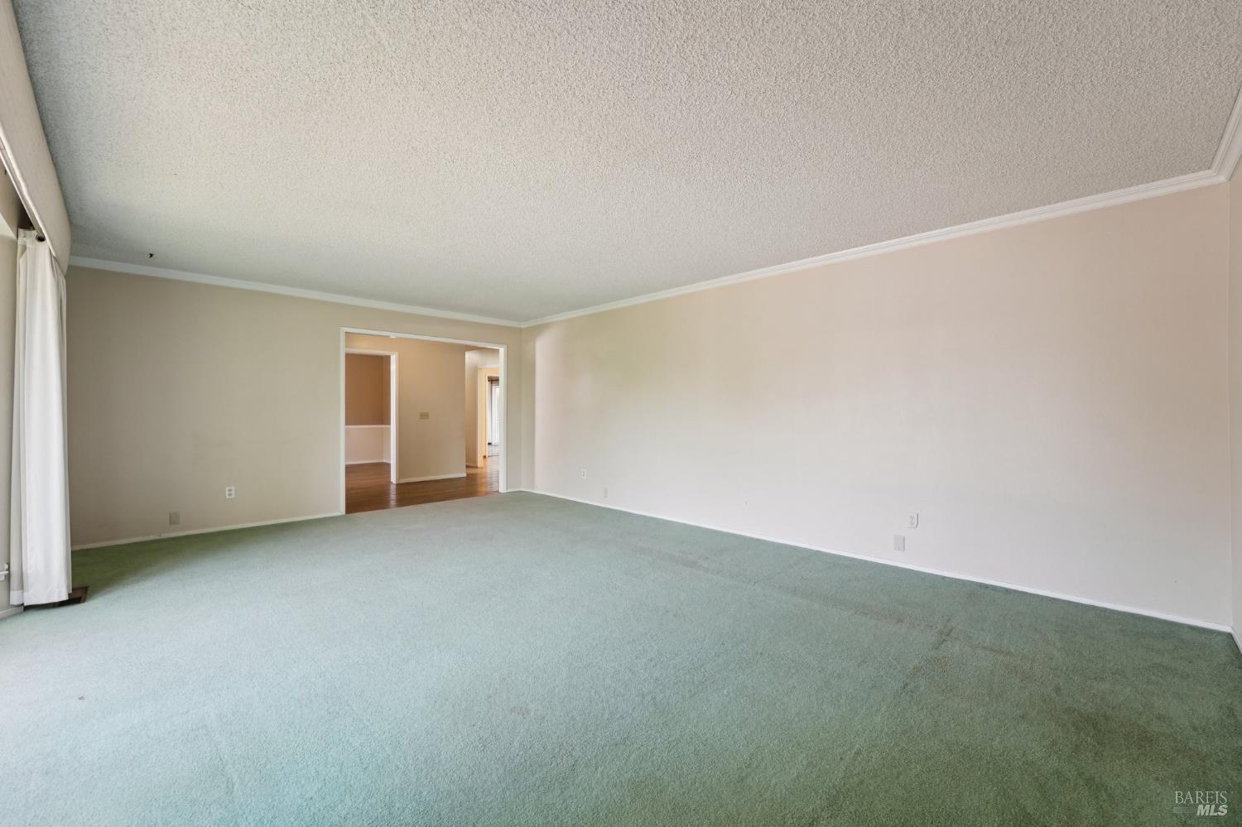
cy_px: 414
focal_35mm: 14
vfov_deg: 81.2
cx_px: 621
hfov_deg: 104.3
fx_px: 483
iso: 640
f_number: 8
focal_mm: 14
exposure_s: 1/30
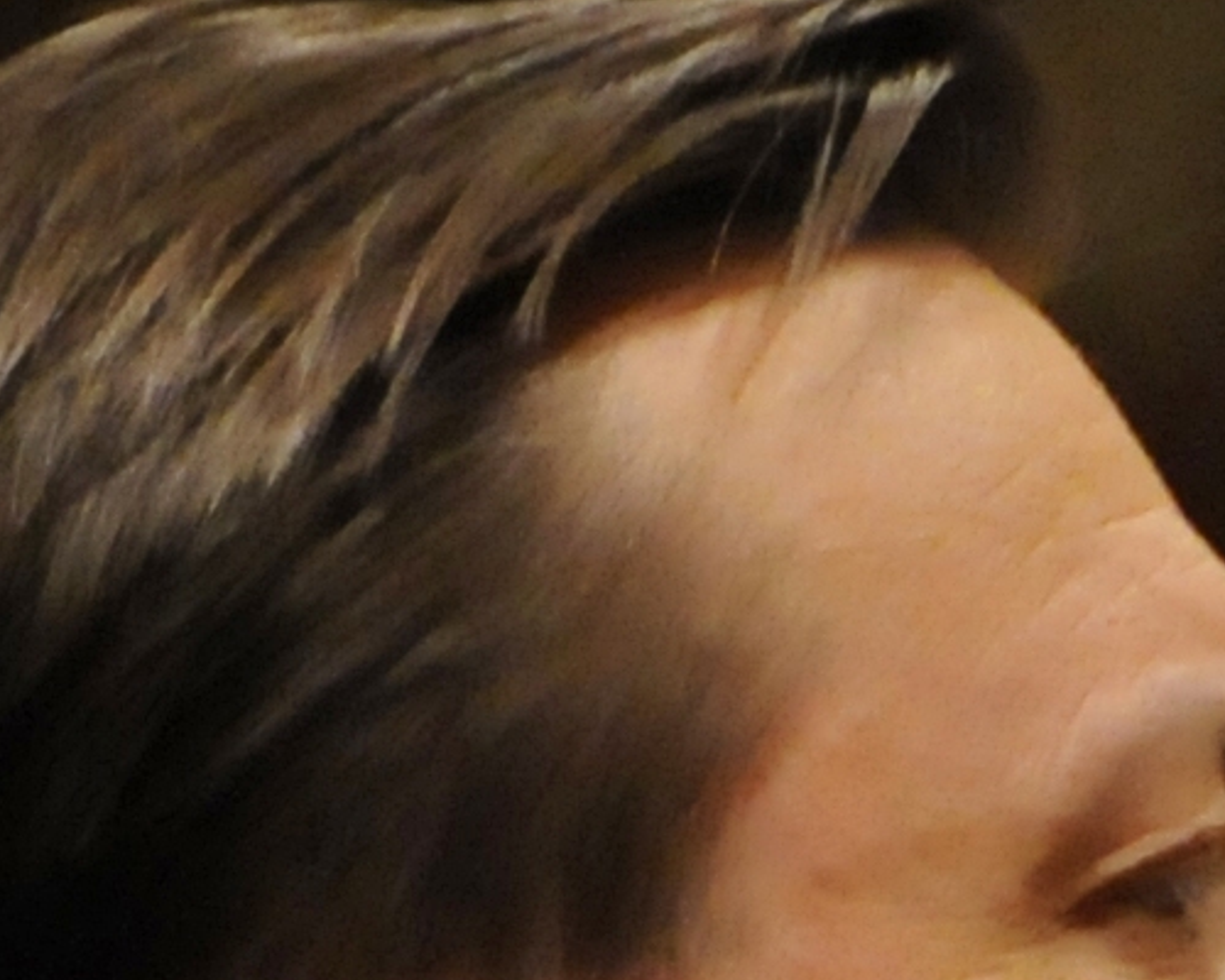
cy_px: 2624
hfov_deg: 0.8
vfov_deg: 0.6
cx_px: 3249
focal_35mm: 2410
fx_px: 87375
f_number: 3.2
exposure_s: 1/200
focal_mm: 200
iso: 1600
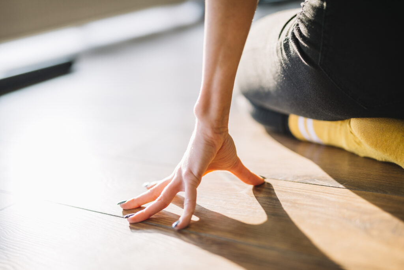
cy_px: 135
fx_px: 561
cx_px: 202
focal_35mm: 50
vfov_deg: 27.0
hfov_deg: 39.6
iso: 250
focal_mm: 50
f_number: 1.4
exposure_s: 1/400
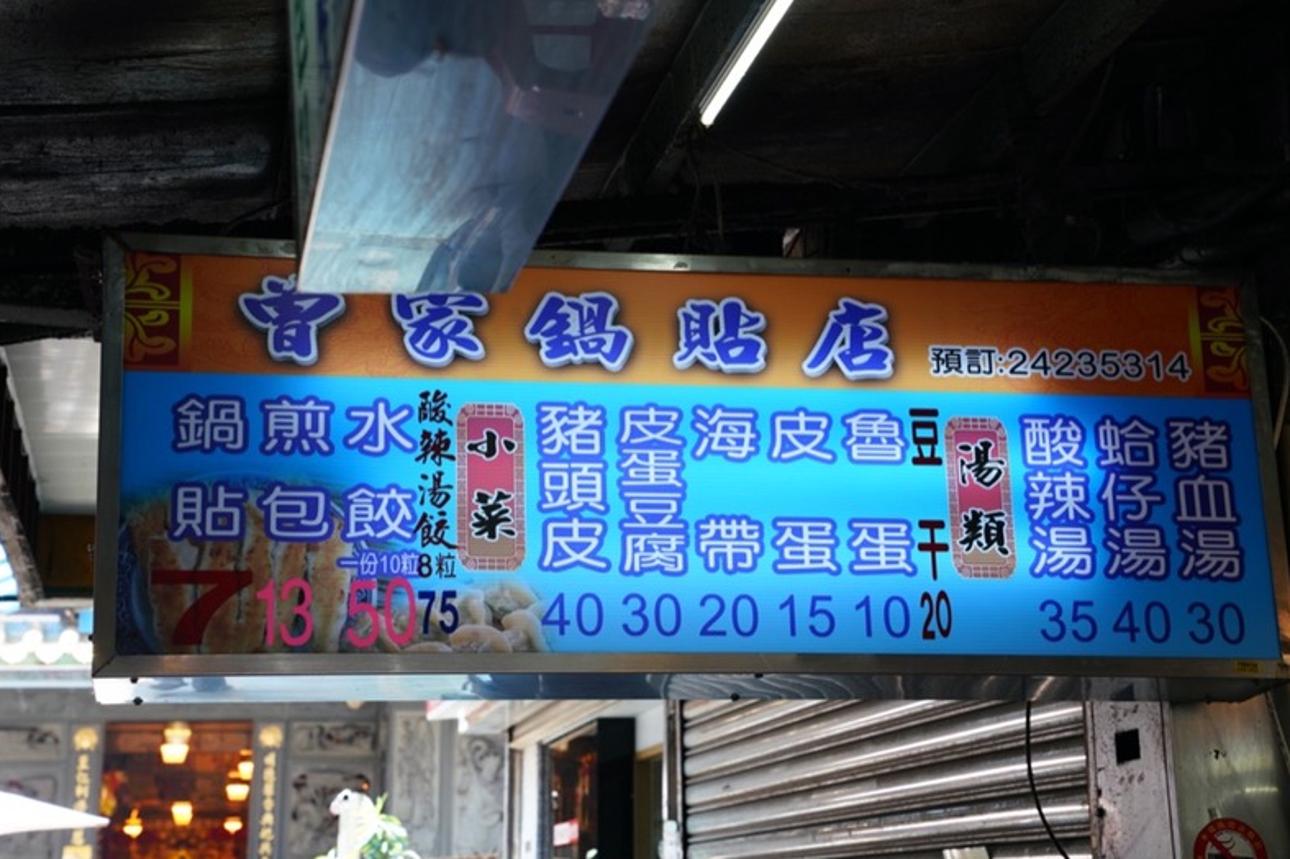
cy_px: 433
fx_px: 2400
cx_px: 690
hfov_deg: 30.1
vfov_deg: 20.3
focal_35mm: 67
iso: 800
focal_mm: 62
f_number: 5.6
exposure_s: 1/125
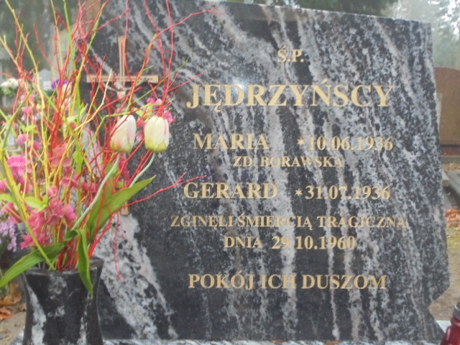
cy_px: 172
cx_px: 230
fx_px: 651
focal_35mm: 49
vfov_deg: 29.7
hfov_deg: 38.9
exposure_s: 1/20
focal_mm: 8.9
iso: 400
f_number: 4.8
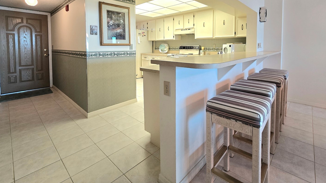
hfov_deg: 99.1
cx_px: 178
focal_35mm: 16
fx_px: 138
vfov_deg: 64.6
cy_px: 55
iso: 100
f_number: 2.2
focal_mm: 2.2
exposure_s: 1/60.2
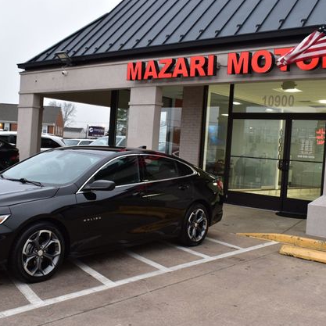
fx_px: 458
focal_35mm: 43
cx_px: 152
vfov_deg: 39.2
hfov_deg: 39.2
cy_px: 162
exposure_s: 1/30
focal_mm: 22
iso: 400
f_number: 7.1
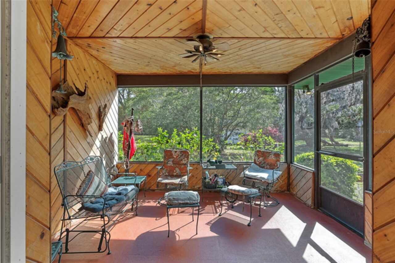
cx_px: 198
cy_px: 132
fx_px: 187
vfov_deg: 70.5
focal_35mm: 17
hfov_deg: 93.3
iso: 250
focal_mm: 17
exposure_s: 1/15
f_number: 8
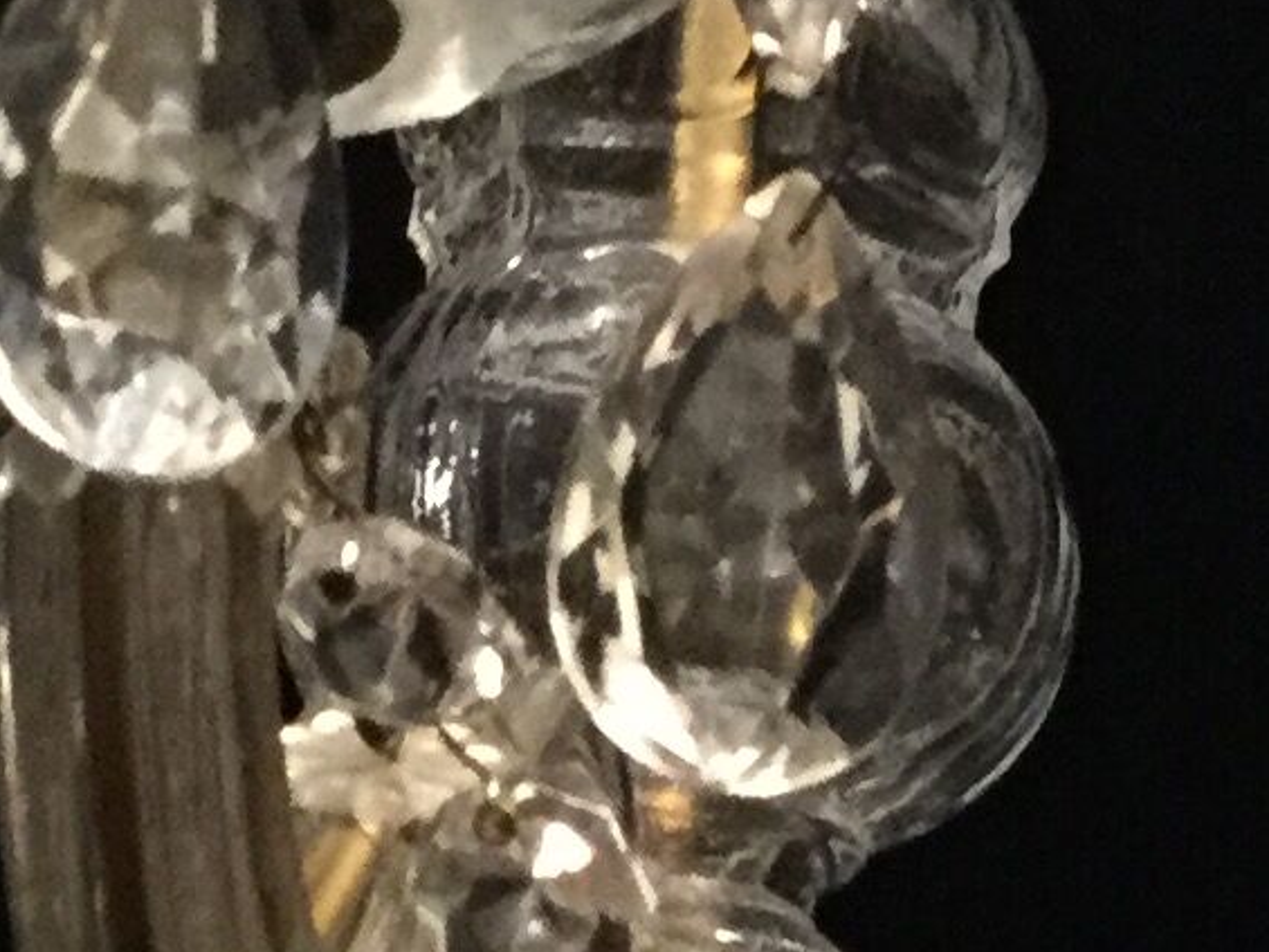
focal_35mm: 179
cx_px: 429
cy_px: 1190
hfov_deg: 11.0
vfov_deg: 8.2
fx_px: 6563
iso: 200
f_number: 2.4
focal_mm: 3.3
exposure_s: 1/17
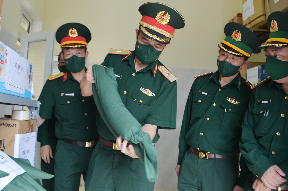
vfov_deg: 35.7
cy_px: 78
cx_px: 118
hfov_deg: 51.7
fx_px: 295
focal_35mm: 37
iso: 400
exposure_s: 1/80
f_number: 4.5
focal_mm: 18
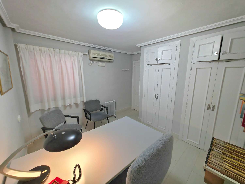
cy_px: 92
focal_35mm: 13
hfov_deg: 106.2
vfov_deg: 89.9
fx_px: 92
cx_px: 122
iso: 160
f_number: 1.9
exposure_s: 1/25.1
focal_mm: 2.2
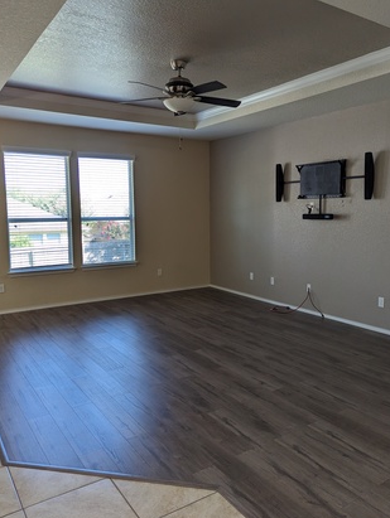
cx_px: 206
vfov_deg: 63.4
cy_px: 252
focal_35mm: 28
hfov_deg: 49.8
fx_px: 420
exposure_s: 1/120
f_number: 1.85
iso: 102
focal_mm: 6.81
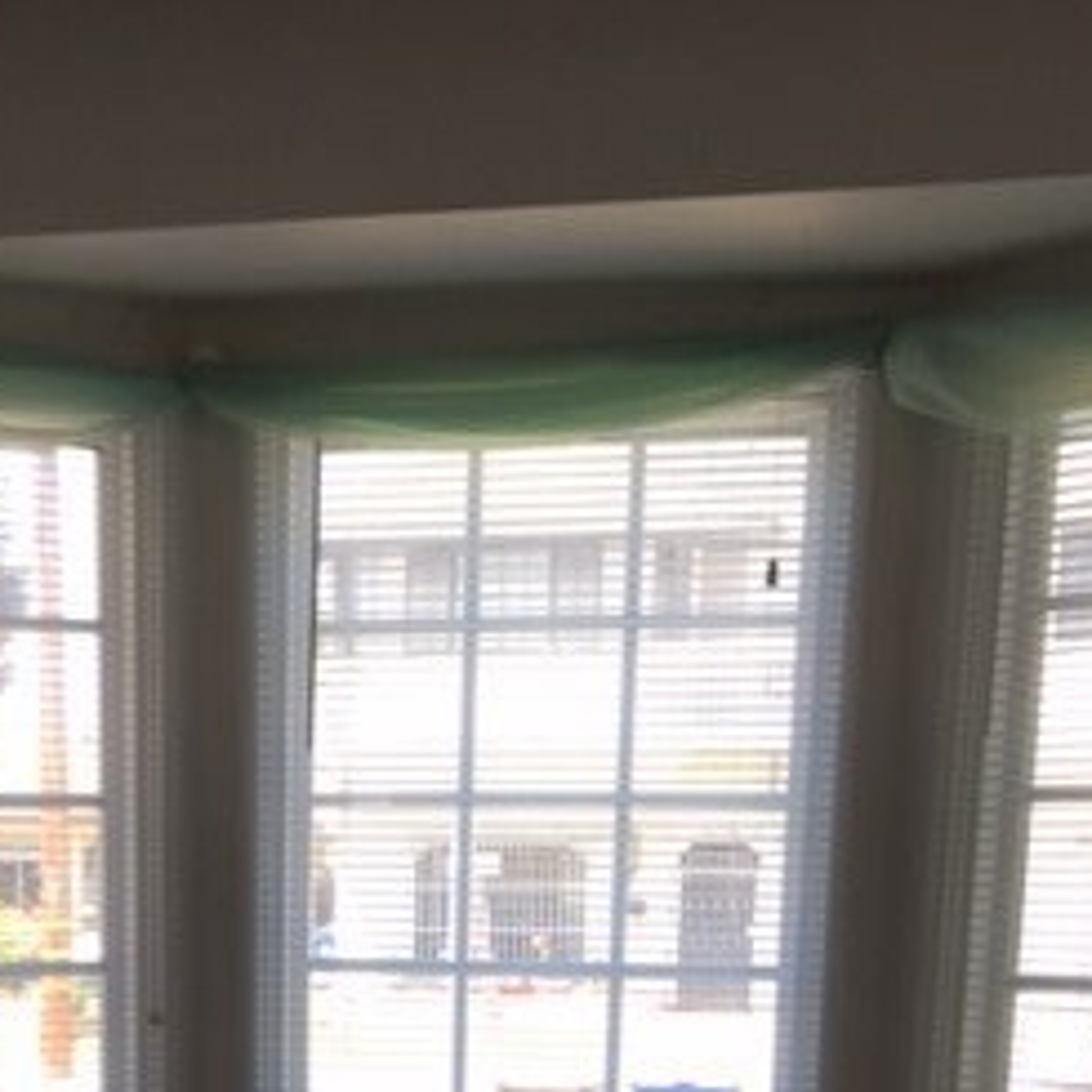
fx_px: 2391
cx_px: 218
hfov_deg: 25.3
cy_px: 1413
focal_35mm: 67
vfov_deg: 22.9
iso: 32
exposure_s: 1/133
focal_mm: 4.15
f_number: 2.2
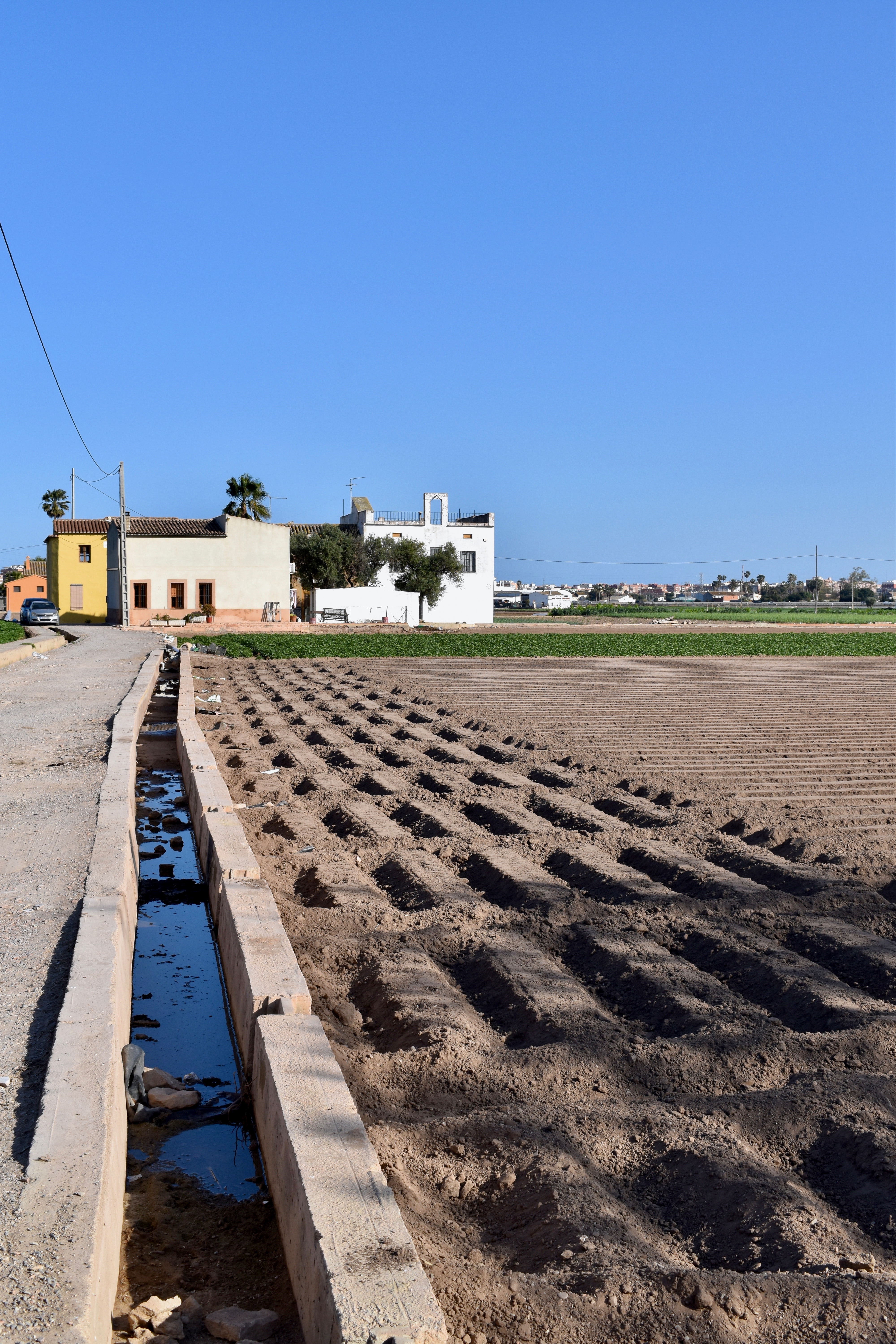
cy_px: 672
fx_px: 1680
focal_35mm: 45
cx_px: 448
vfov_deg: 43.6
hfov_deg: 29.9
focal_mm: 30
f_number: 10
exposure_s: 1/400
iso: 200
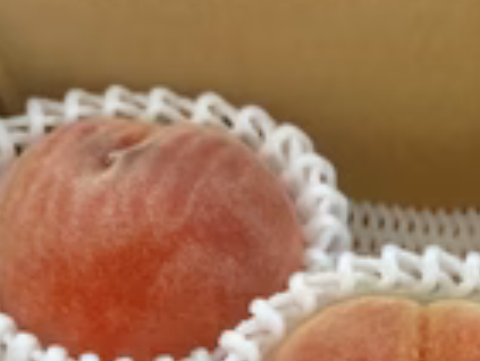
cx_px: 432
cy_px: 409
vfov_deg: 20.5
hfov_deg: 27.5
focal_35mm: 68
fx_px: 944
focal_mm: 6.86
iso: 400
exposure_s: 1/60
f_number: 1.78
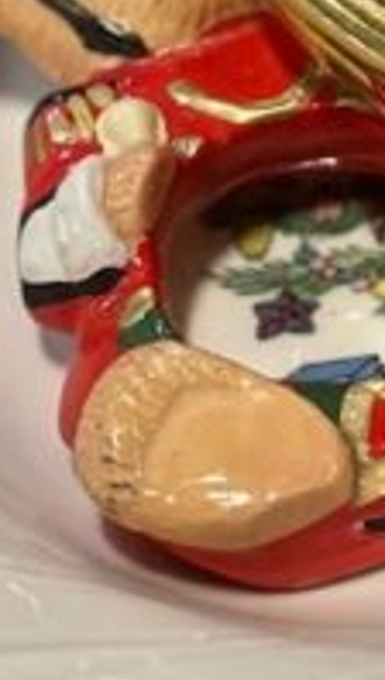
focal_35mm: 270
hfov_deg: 4.5
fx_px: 4879
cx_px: 777
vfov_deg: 7.6
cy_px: -749
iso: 160
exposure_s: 1/60
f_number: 1.78
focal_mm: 6.86
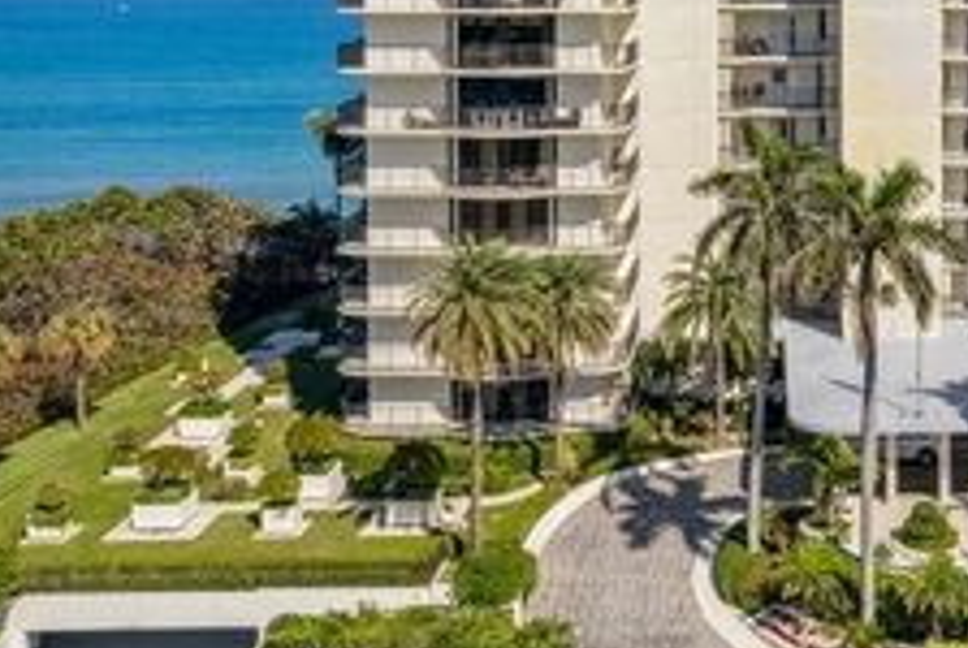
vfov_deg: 26.8
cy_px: 89
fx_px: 1319
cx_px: 830
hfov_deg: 38.2
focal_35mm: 49
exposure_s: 1/5000
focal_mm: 8.38
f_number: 2.8
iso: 140
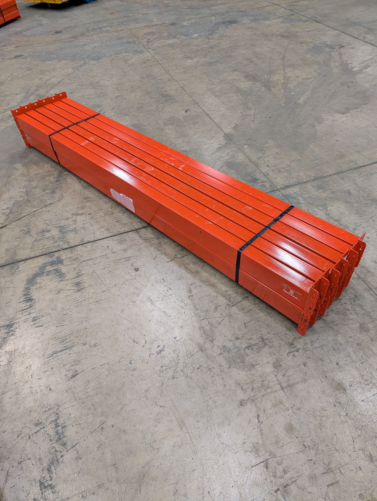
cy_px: 250
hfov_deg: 56.9
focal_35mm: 24
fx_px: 348
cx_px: 188
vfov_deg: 71.5
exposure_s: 1/161
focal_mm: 6.9
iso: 251
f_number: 1.68
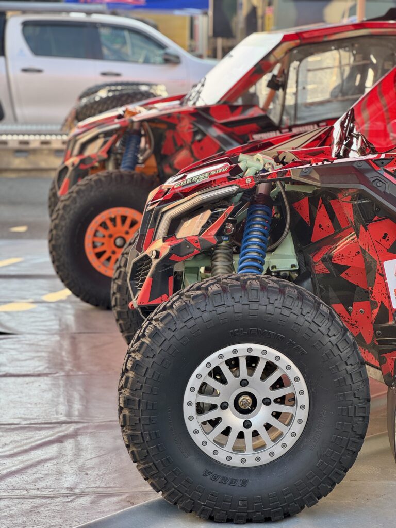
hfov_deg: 19.1
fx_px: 1174
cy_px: 264
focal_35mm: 77
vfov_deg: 25.3
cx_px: 198
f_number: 2.8
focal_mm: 9
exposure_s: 1/99
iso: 40
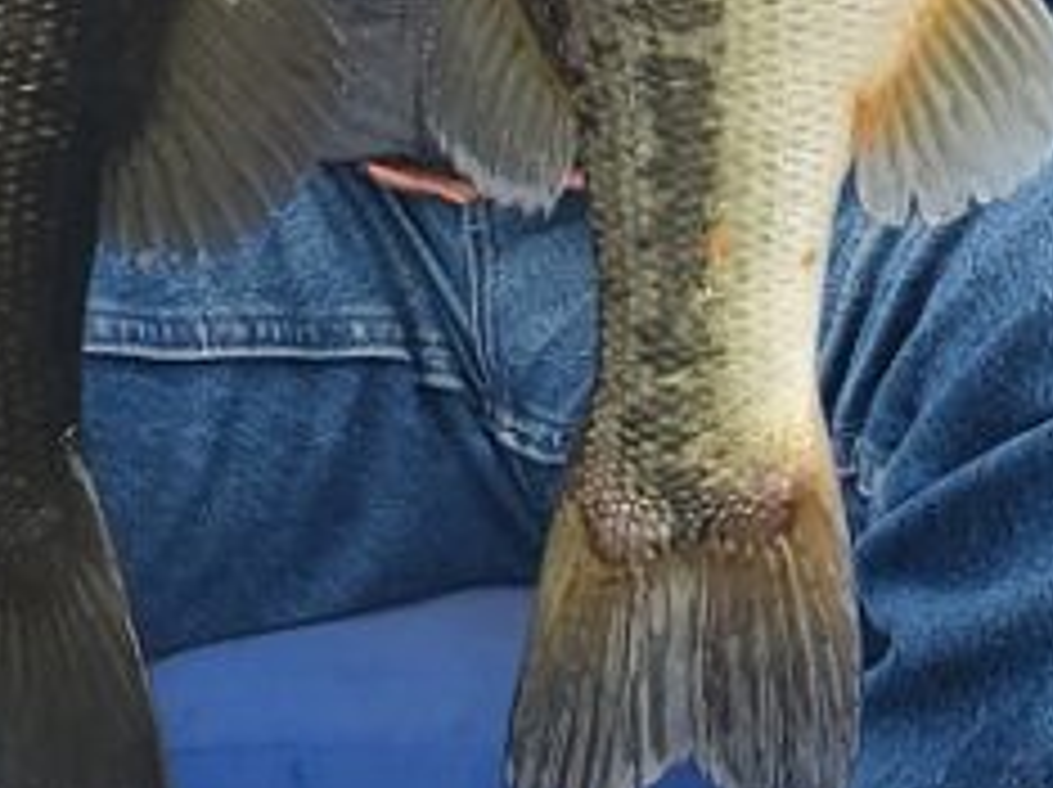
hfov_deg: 16.2
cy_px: -876
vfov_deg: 11.5
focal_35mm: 114
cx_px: 1449
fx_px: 3464
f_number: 2.4
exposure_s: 1/441
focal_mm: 4.3
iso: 50
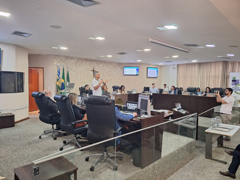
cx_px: 120
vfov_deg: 58.9
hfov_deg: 73.9
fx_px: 159
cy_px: 90
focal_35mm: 23
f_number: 1.8
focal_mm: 5.54
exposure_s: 1/30
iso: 320
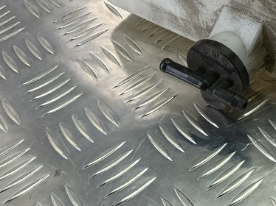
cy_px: 4
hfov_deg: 27.5
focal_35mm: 63
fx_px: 502
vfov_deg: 22.4
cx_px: 320
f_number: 1.6
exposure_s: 1/50
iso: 89
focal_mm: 4.11
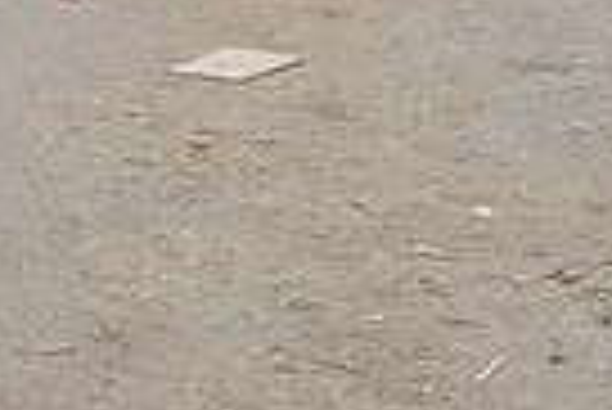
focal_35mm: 251
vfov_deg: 5.5
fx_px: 4271
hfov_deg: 7.1
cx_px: -1368
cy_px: -34
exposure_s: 1/25
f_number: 7.1
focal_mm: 24
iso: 250
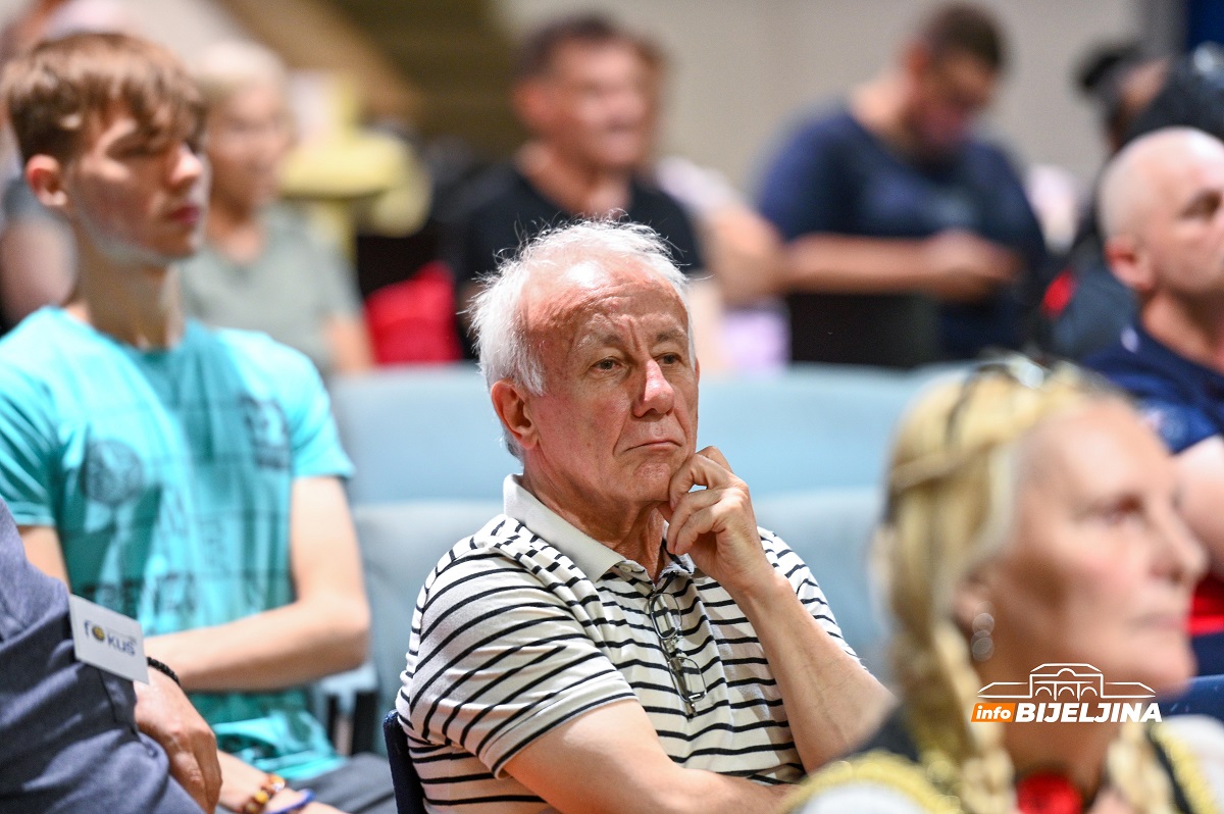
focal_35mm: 200
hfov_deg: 10.3
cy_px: 407
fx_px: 6794
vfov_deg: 6.9
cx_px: 612
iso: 1600
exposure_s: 1/125
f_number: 2.8
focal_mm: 200
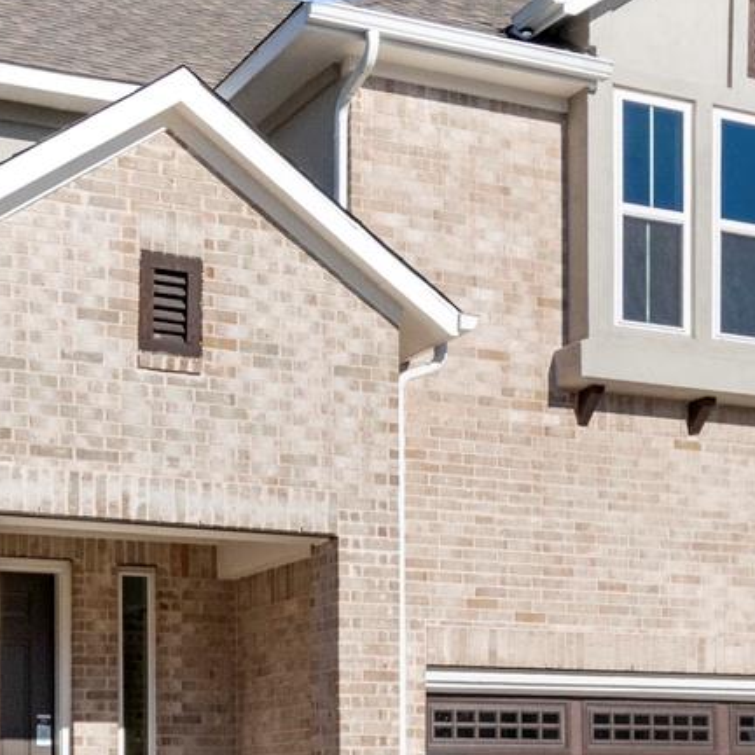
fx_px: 1653
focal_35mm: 67
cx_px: 328
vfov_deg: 25.6
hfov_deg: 25.7
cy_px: 486
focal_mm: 14
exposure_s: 1/2500
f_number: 8
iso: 400
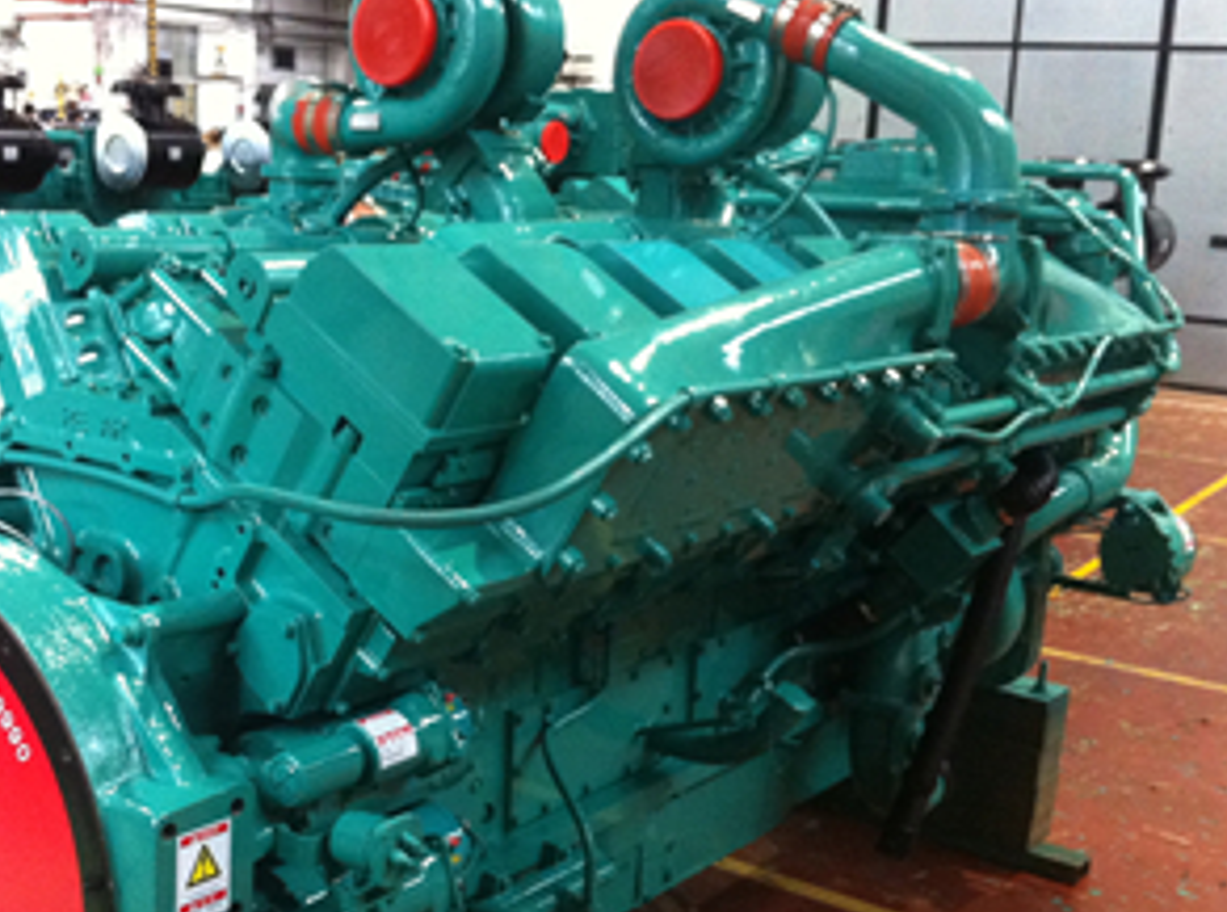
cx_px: 450
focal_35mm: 48
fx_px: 1696
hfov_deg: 39.5
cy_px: 538
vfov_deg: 30.0
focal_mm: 3.85
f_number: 2.8
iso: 400
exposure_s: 1/15
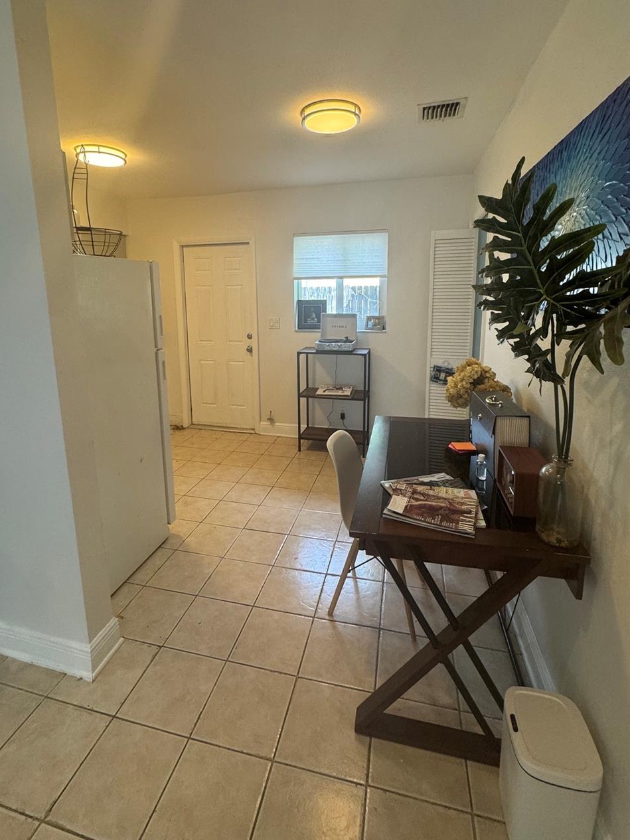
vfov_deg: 90.5
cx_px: 302
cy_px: 362
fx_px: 412
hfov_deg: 74.7
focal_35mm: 17
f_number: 2.2
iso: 160
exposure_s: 1/120
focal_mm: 2.22
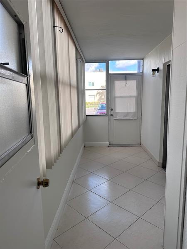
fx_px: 173
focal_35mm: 24
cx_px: 94
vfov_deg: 71.6
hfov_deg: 56.8
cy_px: 124
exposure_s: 1/163
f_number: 1.78
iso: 100
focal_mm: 6.86
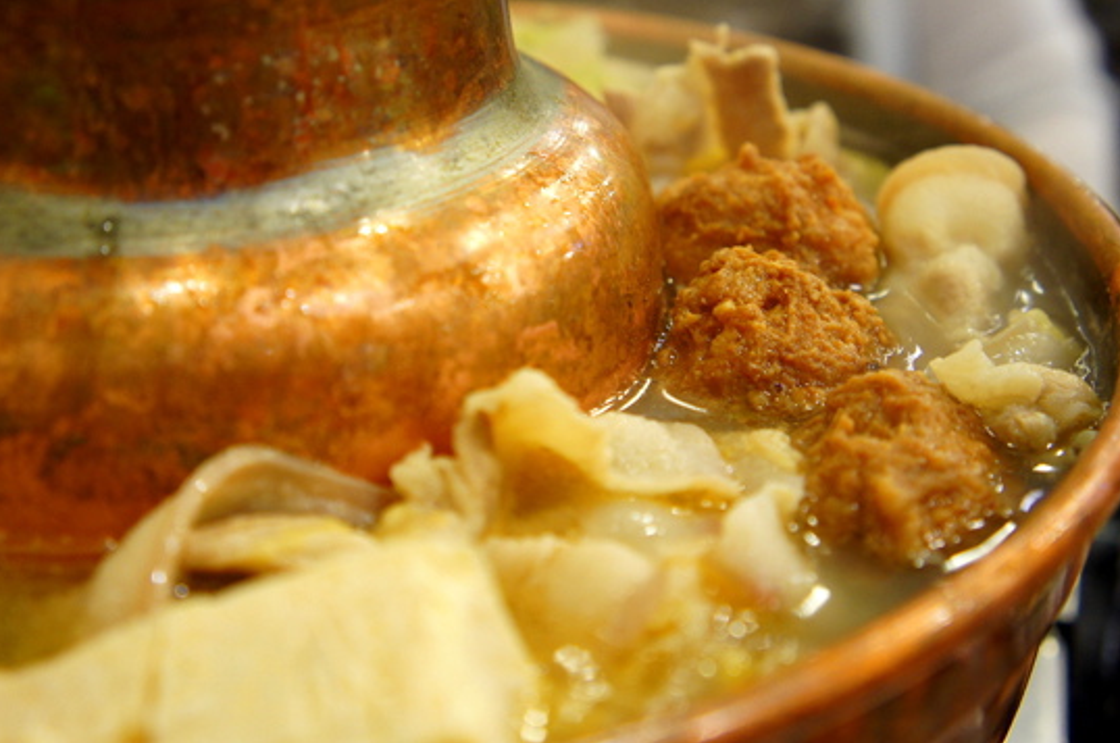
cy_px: 326
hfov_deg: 34.5
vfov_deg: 23.3
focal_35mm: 58
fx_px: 1802
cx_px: 564
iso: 400
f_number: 4.5
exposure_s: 1/20
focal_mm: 32
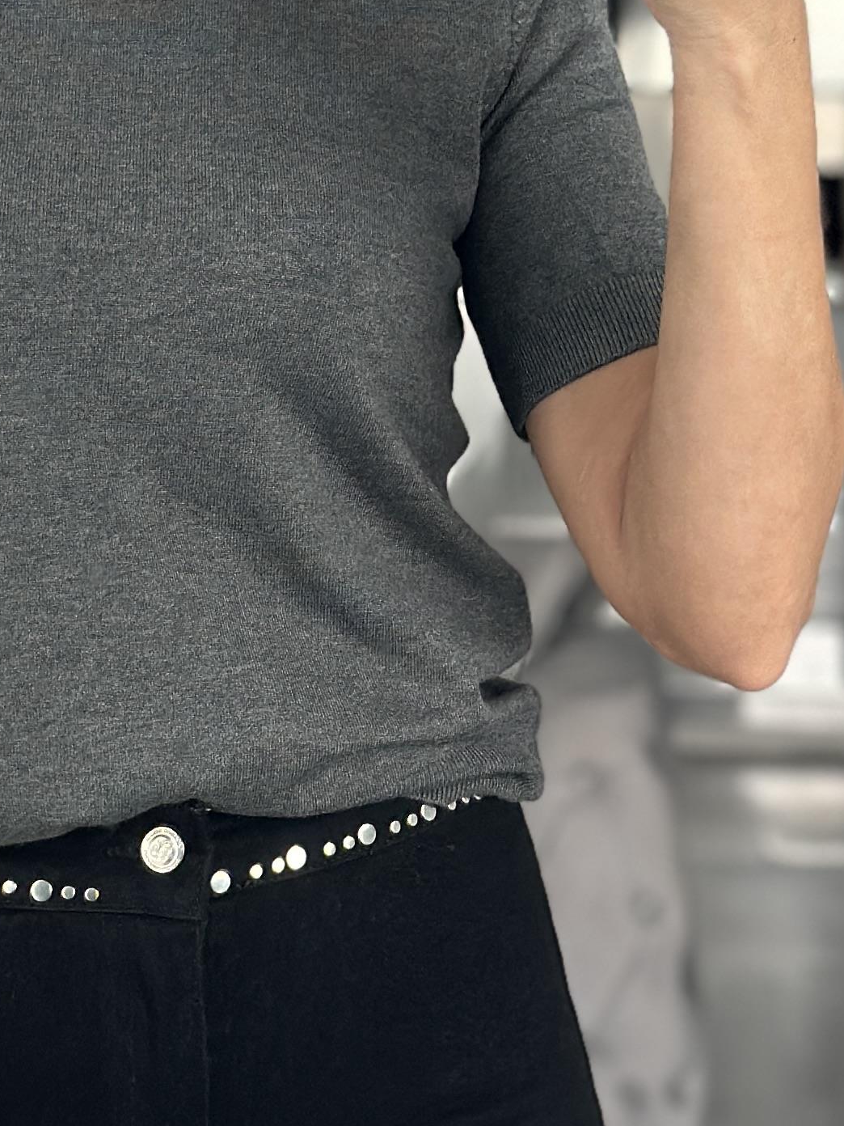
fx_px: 4519
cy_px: 473
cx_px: 150
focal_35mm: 139
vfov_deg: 14.2
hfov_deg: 10.6
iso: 200
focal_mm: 6.86
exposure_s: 1/60
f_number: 1.78
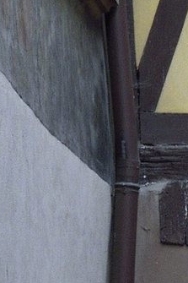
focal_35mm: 502
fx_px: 3936
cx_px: -416
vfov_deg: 4.0
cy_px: -645
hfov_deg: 2.7
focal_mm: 70
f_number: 11
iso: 1600
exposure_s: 1/250
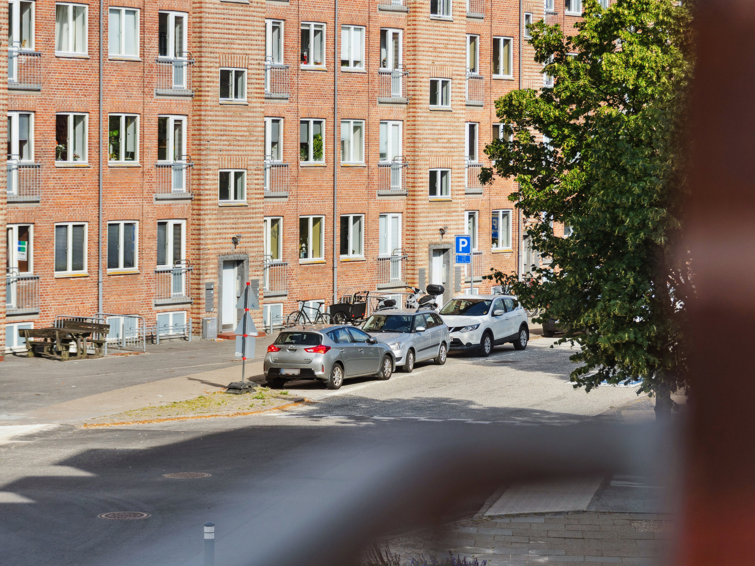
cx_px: 356
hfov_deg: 17.3
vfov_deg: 13.0
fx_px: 2487
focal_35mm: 114
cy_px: 282
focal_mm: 70
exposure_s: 1/1000
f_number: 4
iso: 200
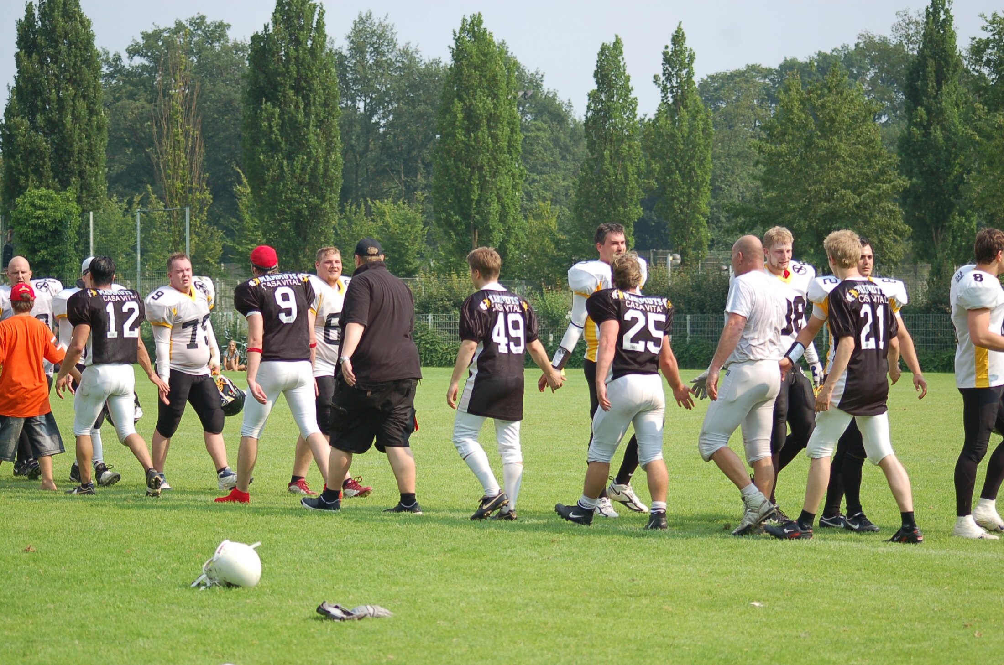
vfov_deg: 13.0
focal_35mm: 105
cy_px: 332
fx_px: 2923
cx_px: 502
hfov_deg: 19.5
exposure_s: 1/1000
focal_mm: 70
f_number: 4
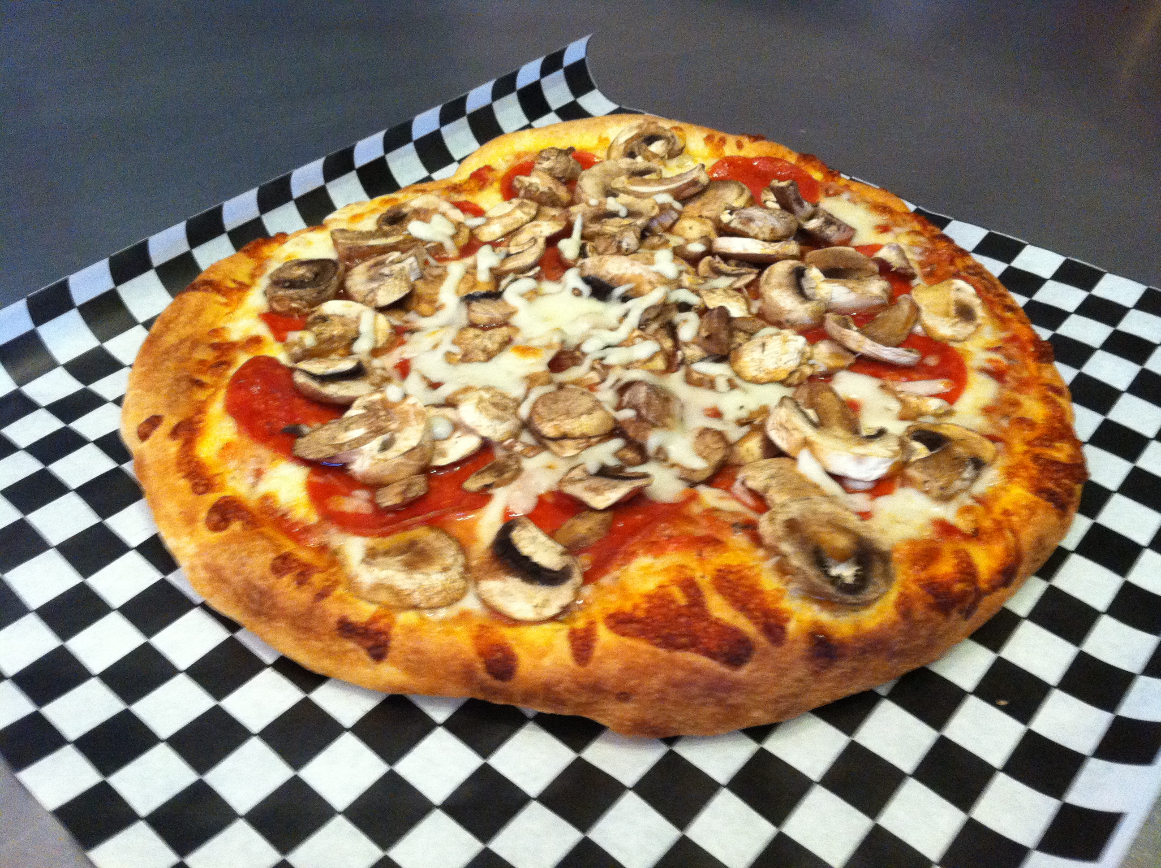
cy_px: 434
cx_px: 580
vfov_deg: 40.6
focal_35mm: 35
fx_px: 1172
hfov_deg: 52.7
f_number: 2.8
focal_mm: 3.85
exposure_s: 1/15
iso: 400
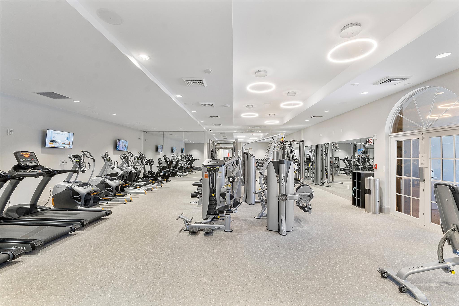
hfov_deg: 100.4
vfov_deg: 77.3
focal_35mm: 15
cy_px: 153
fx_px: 191
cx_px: 230
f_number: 11
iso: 160
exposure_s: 1/2
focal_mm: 10
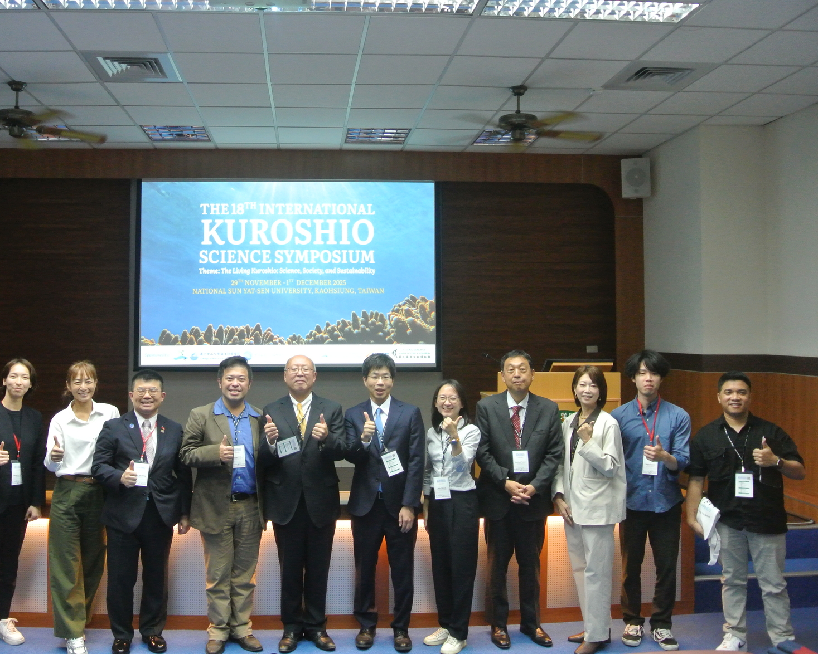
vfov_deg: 47.1
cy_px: 320
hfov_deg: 56.7
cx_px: 328
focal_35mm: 31
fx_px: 751
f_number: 3.5
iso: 1000
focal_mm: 10
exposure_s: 1/60
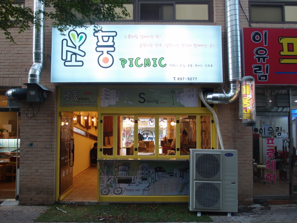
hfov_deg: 63.4
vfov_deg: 49.7
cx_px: 148
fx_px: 240
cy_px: 112
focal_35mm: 28
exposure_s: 1/100
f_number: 2.2
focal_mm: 6
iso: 100
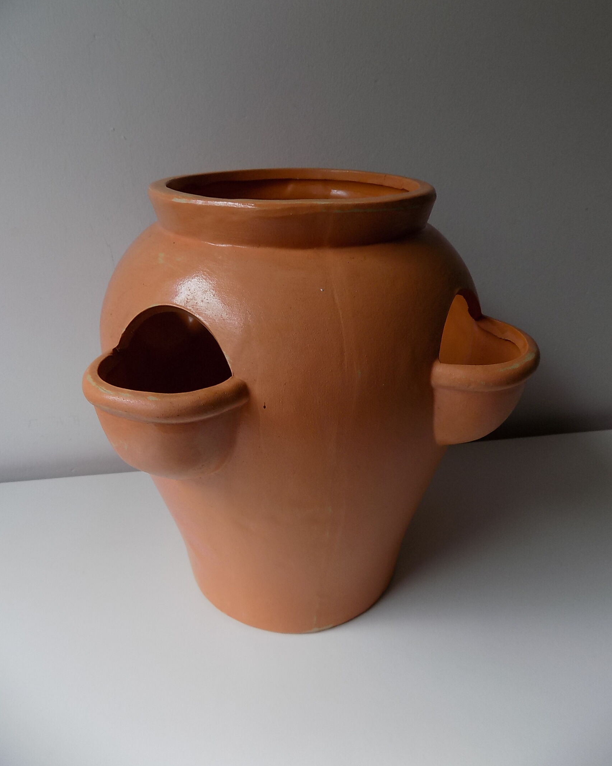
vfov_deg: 70.3
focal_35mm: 24
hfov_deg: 58.8
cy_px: 372
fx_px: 543
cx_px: 306
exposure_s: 1/40
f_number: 3.1
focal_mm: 4
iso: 80
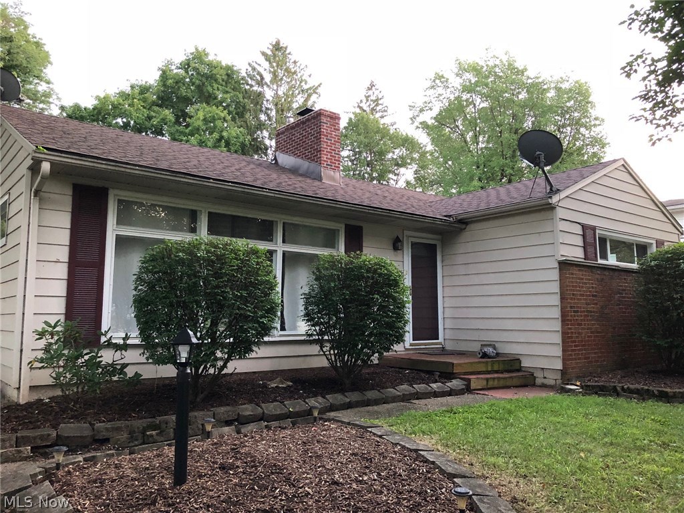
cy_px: 256
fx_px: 553
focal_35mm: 28
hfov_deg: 63.4
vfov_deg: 49.7
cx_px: 342
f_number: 1.8
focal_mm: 3.99
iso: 80
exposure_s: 1/15
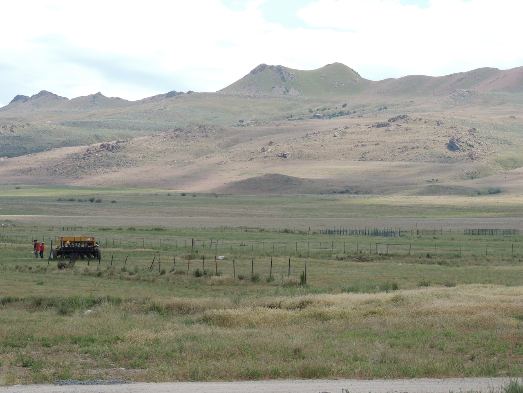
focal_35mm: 135
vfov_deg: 11.0
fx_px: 2040
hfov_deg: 14.6
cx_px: 262
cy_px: 196
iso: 100
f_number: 4.3
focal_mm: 24
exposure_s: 1/500
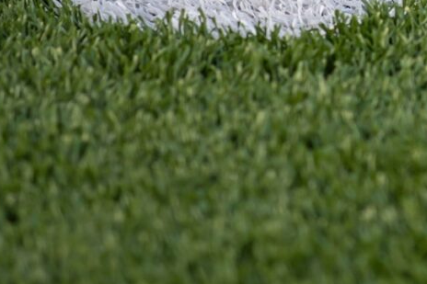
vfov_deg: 1.3
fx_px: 12105
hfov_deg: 2.0
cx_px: 710
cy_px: -399
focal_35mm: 1021
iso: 200
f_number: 4
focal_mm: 185
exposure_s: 1/80
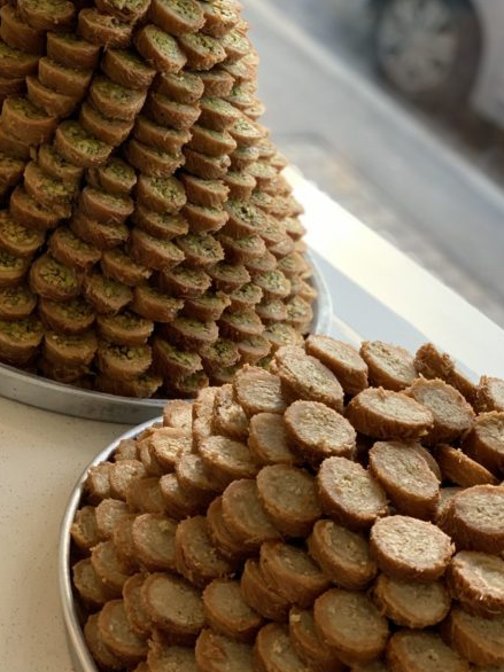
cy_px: 221
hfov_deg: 20.7
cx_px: 189
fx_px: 1379
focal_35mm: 71
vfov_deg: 27.2
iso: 125
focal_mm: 6
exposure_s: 1/100
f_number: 2.4
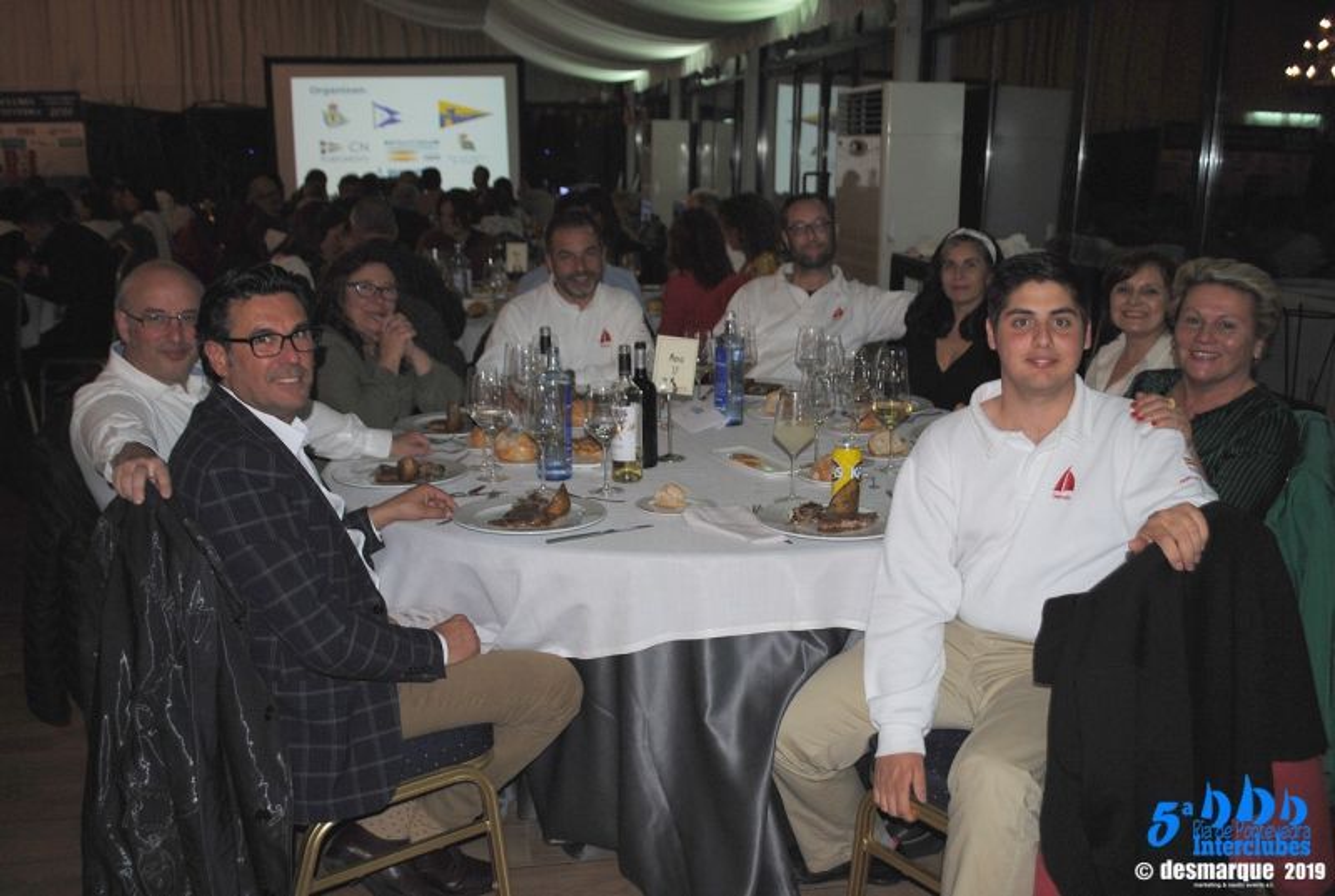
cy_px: 448
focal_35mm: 36
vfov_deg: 37.0
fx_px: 1338
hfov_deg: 53.0
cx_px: 668
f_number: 4
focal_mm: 24
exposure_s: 1/60
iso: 200
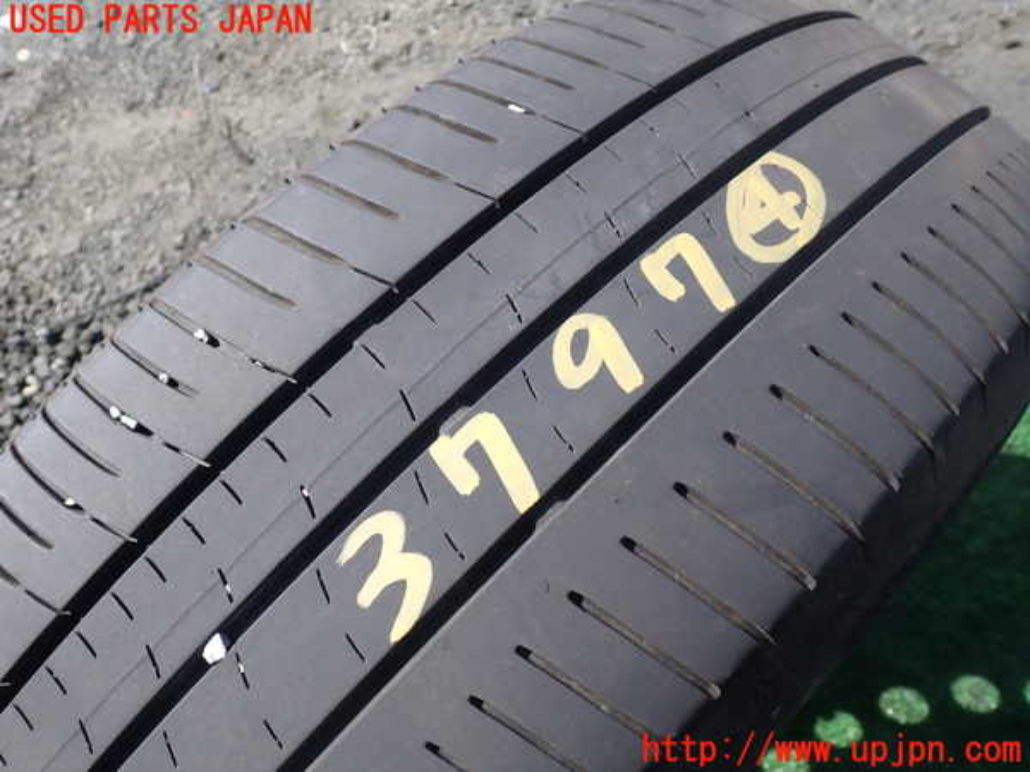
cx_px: 515
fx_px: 893
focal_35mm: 30
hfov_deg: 60.0
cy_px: 386
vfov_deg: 46.8
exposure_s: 1/400
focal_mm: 5.4
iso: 100
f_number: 3.2
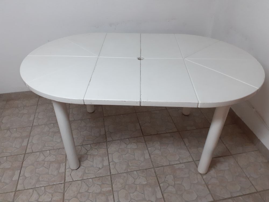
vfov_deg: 51.4
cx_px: 134
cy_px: 101
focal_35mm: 27
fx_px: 210
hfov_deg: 65.3
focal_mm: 3.6
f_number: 1.9
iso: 200
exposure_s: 1/50
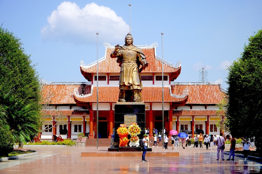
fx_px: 546
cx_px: 131
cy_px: 87
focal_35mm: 75
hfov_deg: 27.0
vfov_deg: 18.2
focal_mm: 50
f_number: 10
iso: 100
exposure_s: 1/200
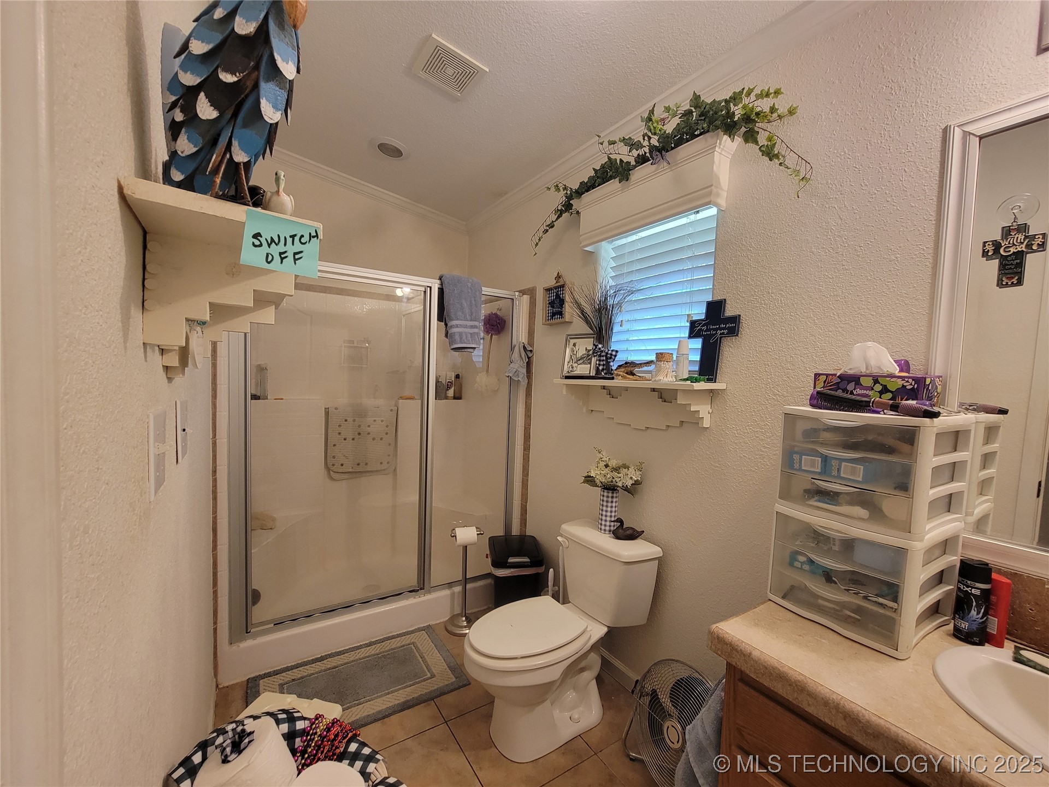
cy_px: 394
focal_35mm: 13
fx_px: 394
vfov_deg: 89.9
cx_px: 524
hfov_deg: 106.2
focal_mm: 2.2
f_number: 2.2
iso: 160
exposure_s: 1/60
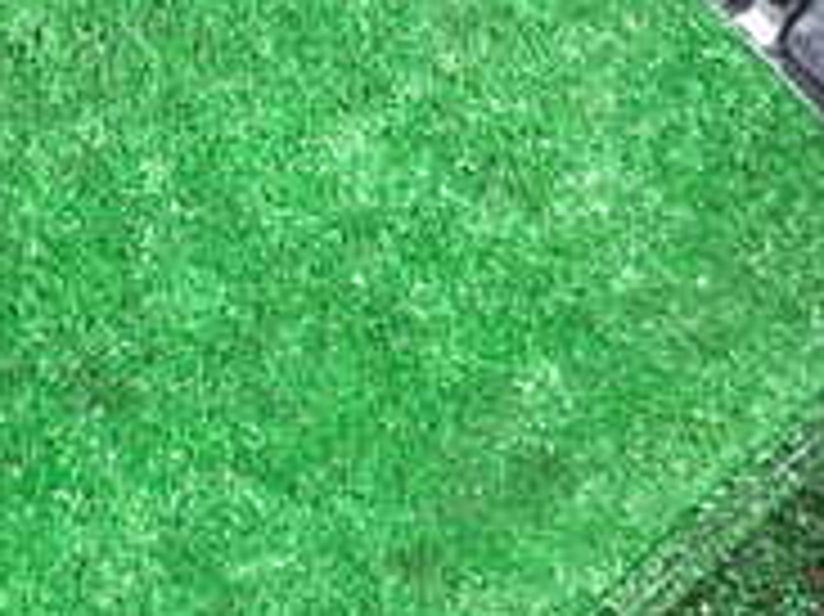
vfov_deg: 16.6
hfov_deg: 20.8
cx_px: 1184
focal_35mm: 82
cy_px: -256
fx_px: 1951
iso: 200
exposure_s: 1/50
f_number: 2
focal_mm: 4.5
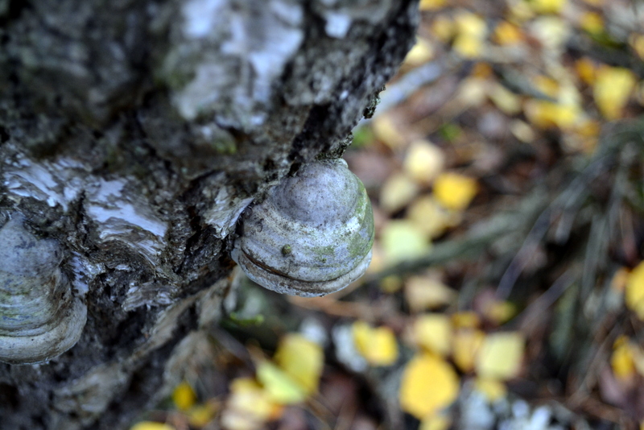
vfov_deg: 28.1
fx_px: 859
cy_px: 215
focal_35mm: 48
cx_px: 322
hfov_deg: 41.1
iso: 800
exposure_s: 1/60
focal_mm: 32
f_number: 4.8
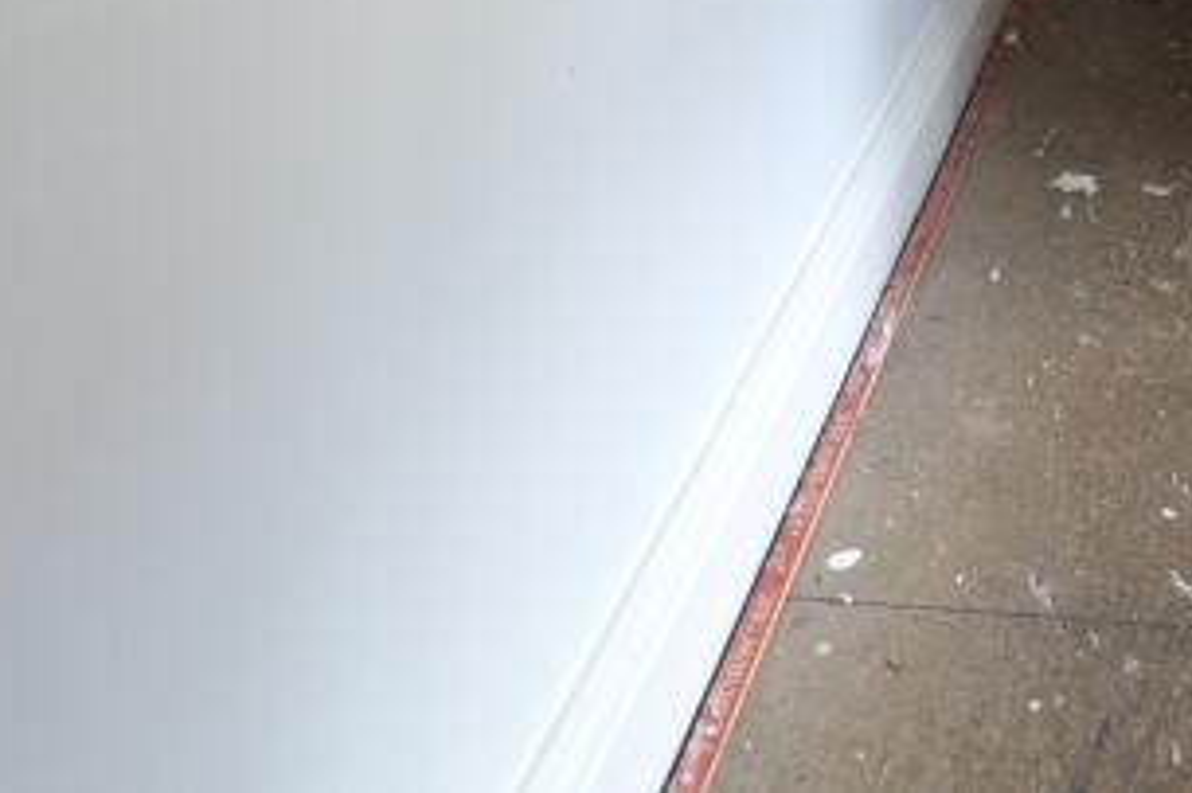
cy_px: -709
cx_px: 1262
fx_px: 1390
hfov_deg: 39.3
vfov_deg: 20.2
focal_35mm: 42
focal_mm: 2.23
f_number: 1.95
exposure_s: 1/15
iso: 106
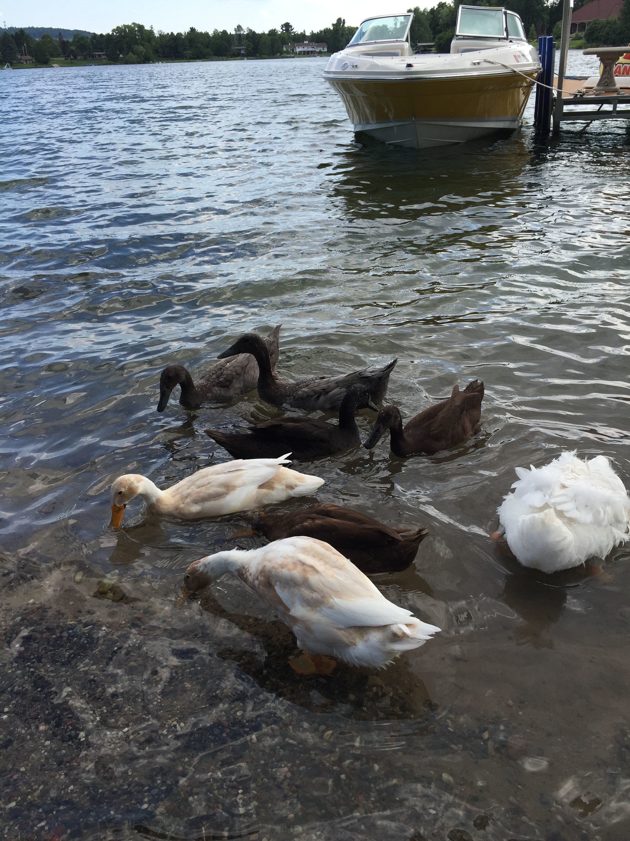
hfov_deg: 48.2
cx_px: 315
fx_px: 704
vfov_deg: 61.7
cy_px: 420
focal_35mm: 29
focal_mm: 4.15
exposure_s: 1/659
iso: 32
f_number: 2.2
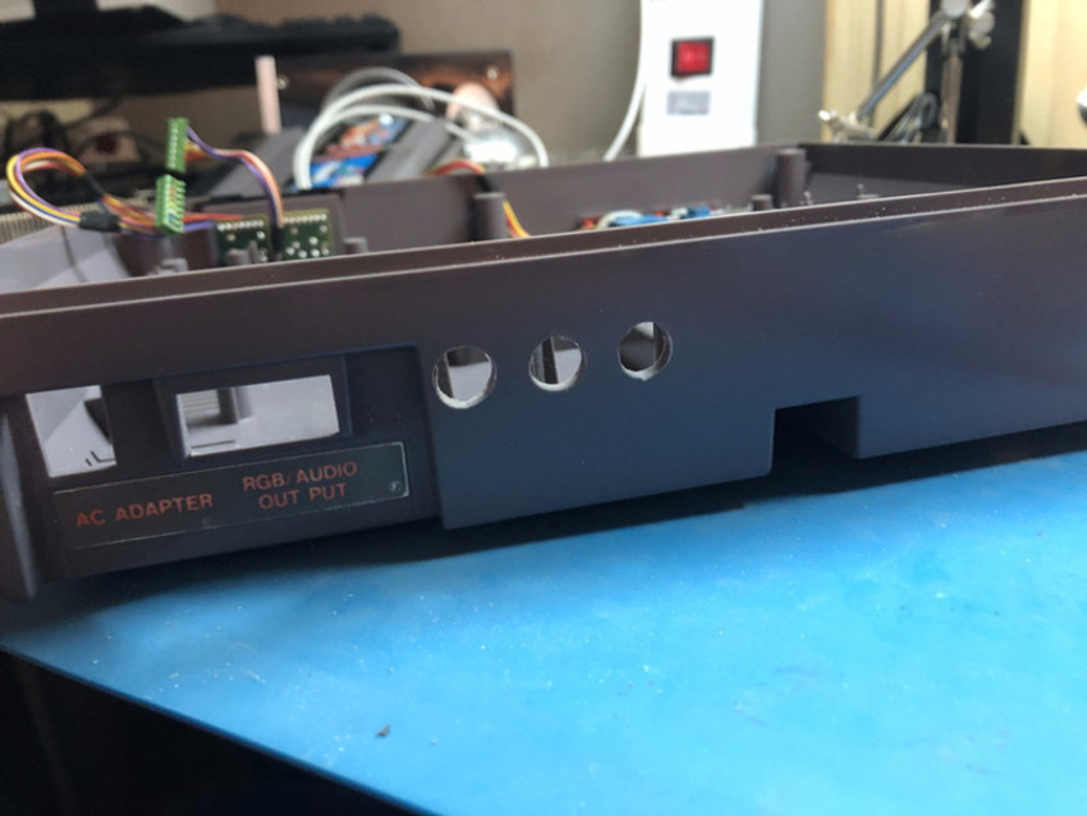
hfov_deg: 63.4
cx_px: 544
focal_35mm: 28
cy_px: 408
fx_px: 879
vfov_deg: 49.8
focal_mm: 3.99
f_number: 1.8
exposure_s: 1/11
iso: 100
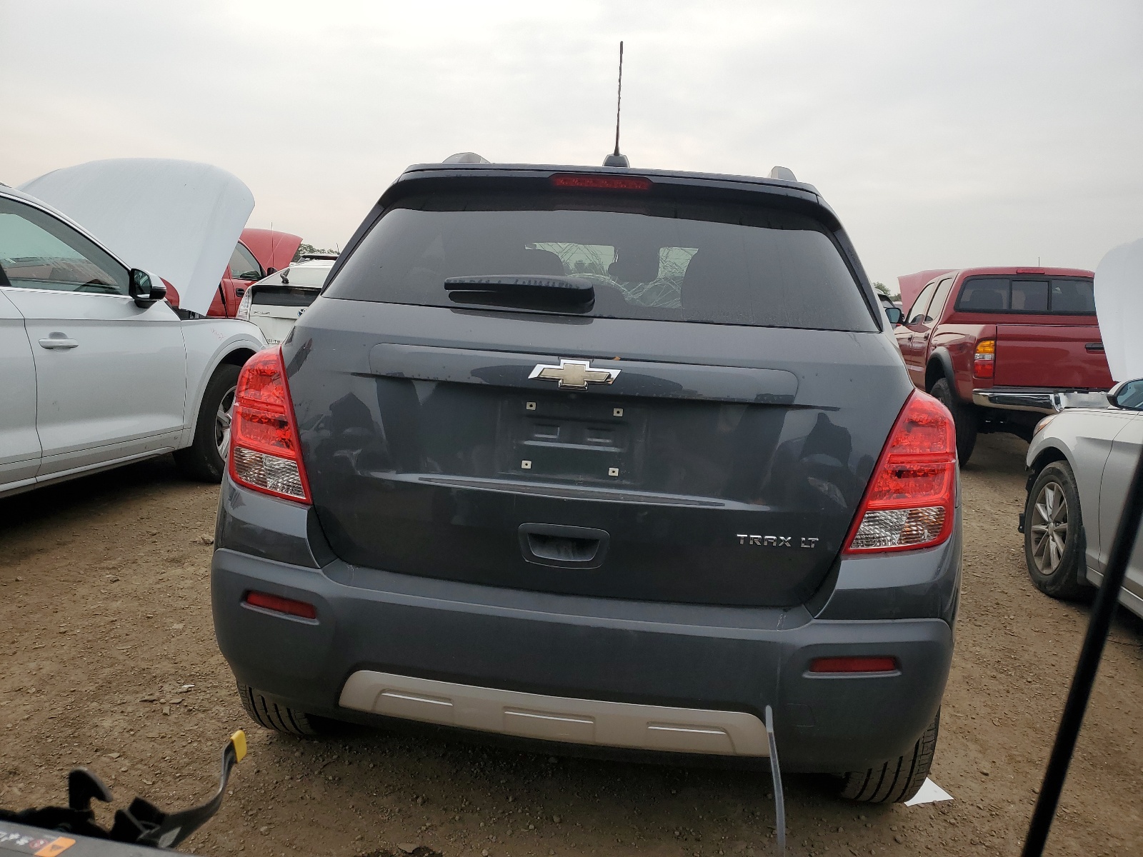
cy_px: 428
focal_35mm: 26
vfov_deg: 53.1
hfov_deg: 67.3
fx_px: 859
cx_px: 572
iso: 50
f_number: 1.5
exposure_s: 1/1111
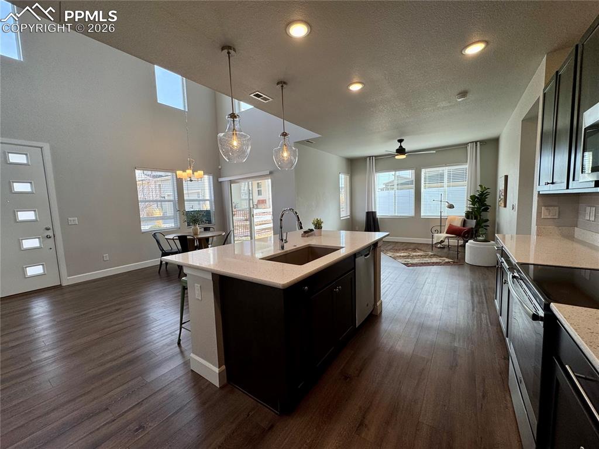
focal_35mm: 14
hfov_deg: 102.1
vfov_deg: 85.6
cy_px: 224
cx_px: 300
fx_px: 242
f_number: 2.2
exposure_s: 1/146
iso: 40
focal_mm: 2.22
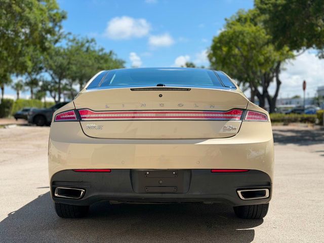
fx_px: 449
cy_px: 122
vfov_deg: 30.3
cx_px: 162
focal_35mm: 48
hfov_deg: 39.7
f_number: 1.78
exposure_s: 1/6024
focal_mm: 6.76
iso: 80
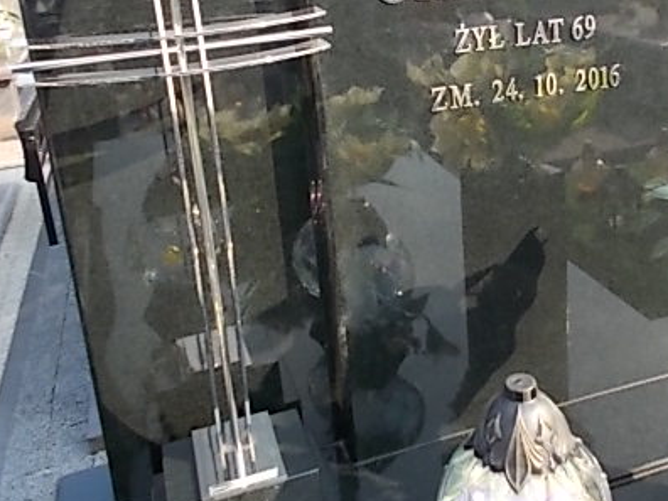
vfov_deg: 33.7
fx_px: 810
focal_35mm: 42
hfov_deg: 44.2
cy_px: 132
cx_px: 444
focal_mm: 4.6
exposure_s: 1/250
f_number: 3.2
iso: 80
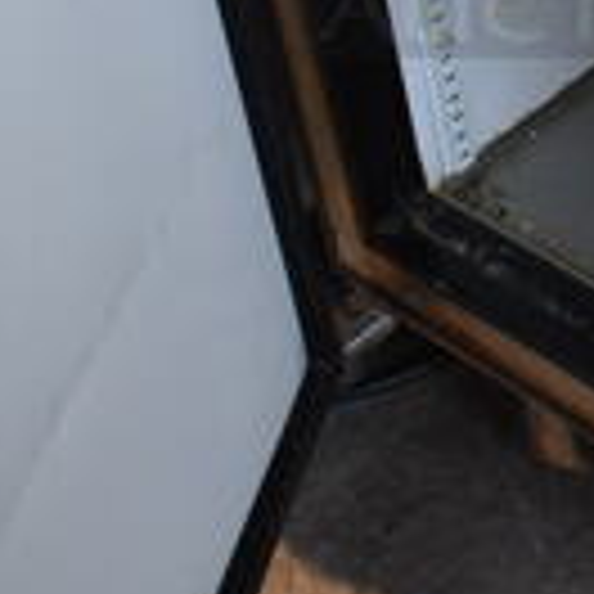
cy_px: -180
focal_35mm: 106
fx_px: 2058
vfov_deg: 15.6
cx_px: 792
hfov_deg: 15.6
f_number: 3.5
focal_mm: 18
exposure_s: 1/125
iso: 1250
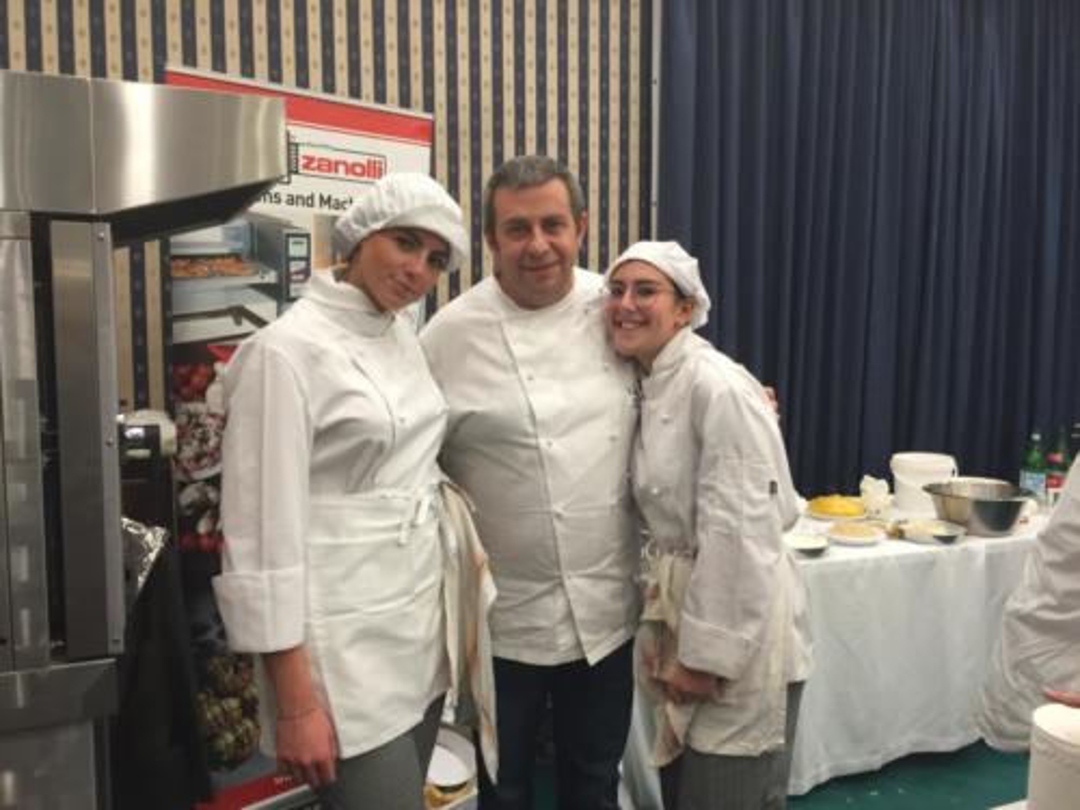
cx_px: 540
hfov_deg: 61.7
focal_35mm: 29
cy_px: 405
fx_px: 905
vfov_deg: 48.2
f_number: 2.2
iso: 125
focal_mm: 4.15
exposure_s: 1/33
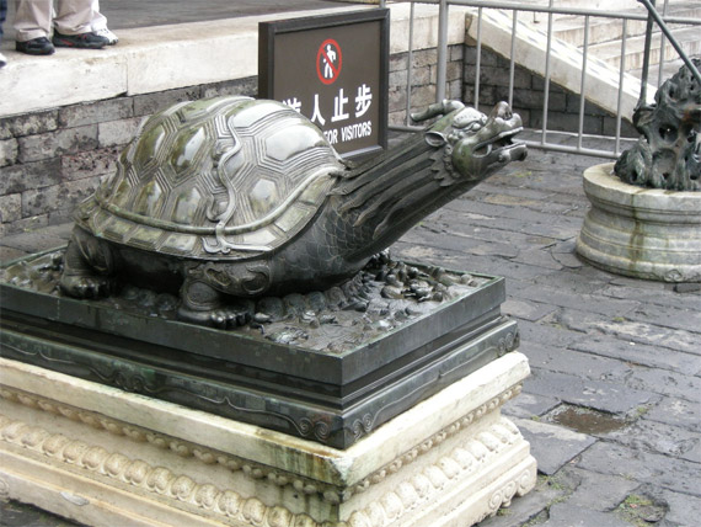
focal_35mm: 75
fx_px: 1519
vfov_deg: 19.7
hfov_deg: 26.0
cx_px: 350
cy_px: 264
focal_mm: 15.7
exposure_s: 1/52.1
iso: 158
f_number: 3.9
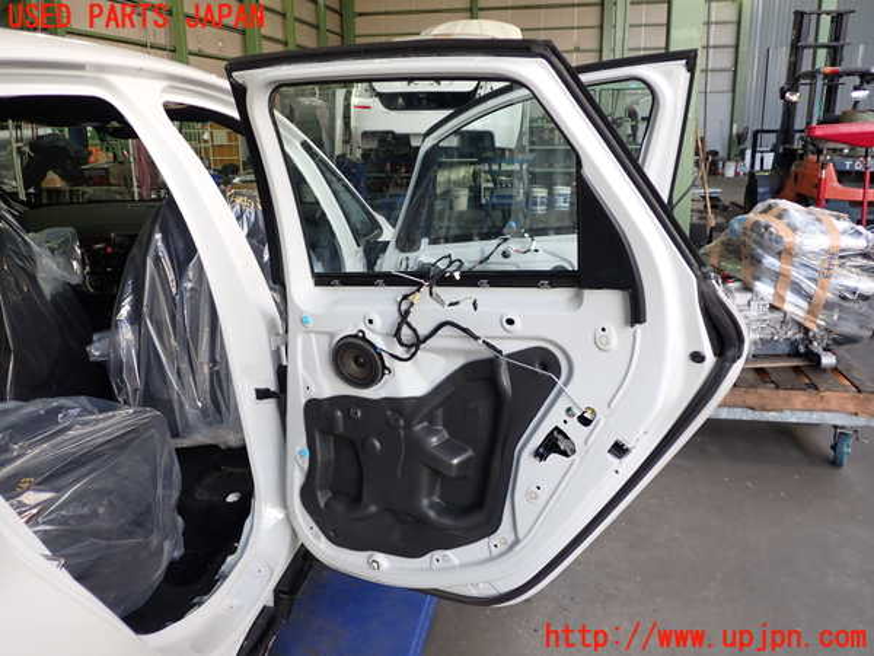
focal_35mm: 30
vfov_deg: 46.8
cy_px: 328
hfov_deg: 60.0
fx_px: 757
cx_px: 437
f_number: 2.3
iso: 160
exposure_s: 1/125
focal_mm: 5.4
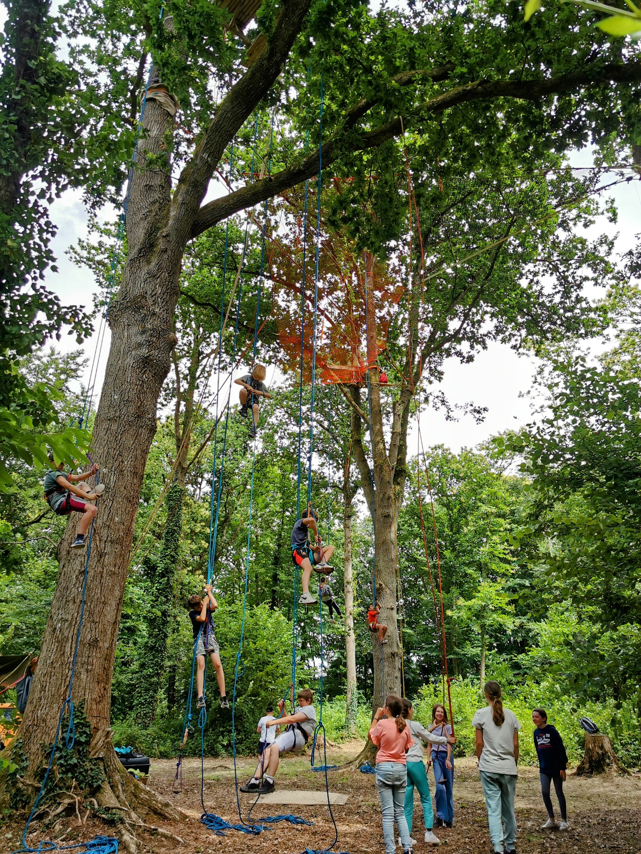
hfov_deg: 51.4
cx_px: 320
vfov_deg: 65.3
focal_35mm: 27
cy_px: 427
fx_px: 667
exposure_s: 1/657
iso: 50
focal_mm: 5.56
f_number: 1.6
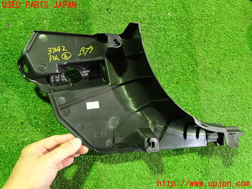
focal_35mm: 30
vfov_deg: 46.8
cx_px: 126
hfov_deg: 60.0
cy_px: 94
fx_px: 218
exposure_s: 1/20
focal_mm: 5.4
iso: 800
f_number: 2.3
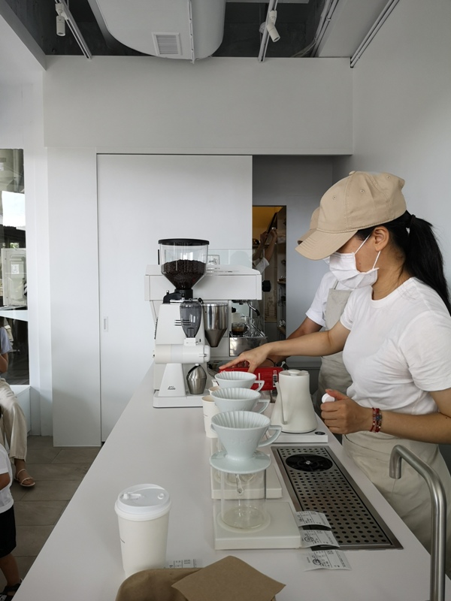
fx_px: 469
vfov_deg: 65.3
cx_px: 226
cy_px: 300
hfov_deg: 51.4
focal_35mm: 27
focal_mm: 3.95
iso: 50
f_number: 1.8
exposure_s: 1/60
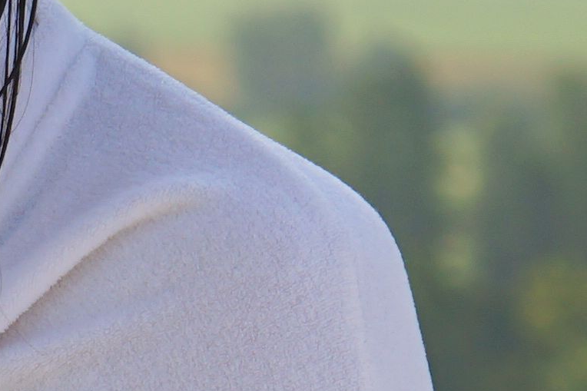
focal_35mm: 479
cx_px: -71
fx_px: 7808
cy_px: -227
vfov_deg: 2.9
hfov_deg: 4.3
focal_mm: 61
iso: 100
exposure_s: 1/400
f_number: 5.6
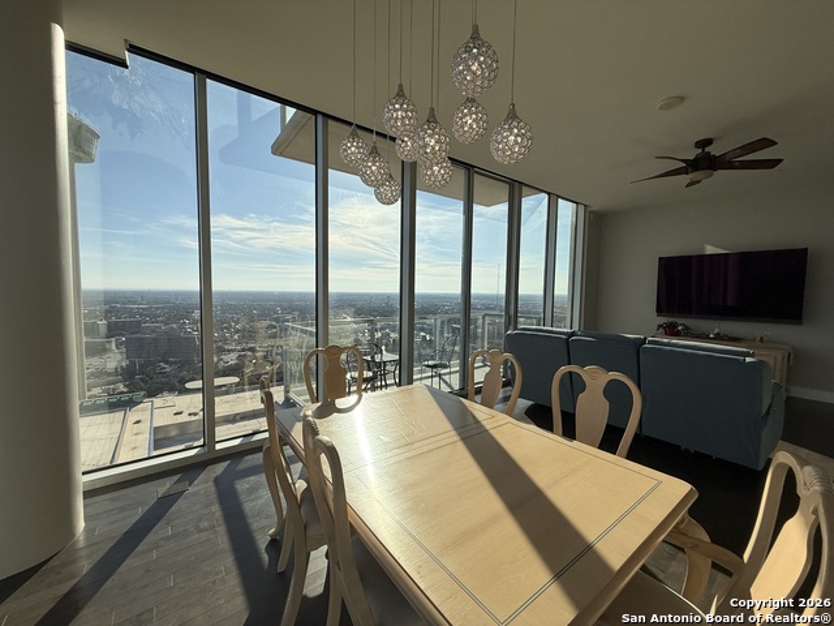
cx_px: 417
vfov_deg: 85.7
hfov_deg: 102.1
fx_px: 337
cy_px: 313
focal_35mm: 14
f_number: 2.2
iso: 50
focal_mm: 2.22
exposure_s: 1/4149
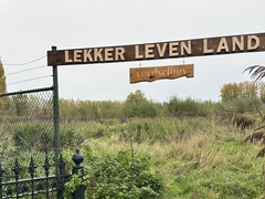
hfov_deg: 46.8
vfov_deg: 35.5
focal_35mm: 40
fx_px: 306
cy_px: 136
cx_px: 135
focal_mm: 6.86
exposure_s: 1/587
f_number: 1.78
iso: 80
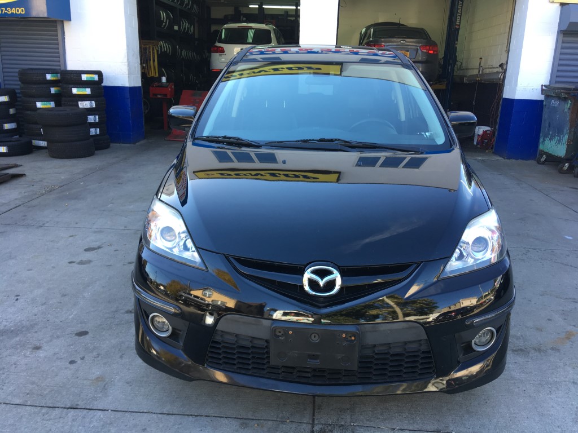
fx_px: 484
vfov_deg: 48.2
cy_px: 216
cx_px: 289
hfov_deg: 61.7
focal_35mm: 29
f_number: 2.2
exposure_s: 1/120
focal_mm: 4.15
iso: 32
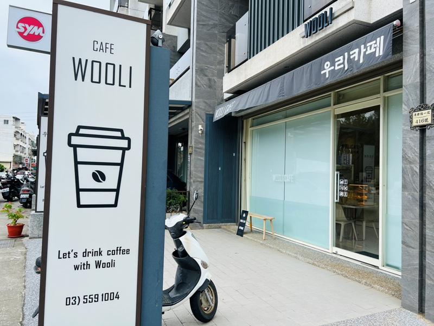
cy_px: 163
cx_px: 217
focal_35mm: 26
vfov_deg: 53.1
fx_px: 326
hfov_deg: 67.3
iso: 50
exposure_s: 1/1511
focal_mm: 5.7
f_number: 1.5
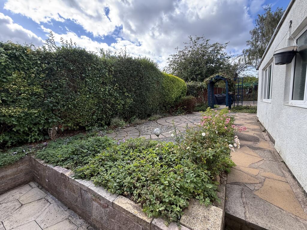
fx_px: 124
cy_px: 115
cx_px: 154
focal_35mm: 14
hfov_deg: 102.1
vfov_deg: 85.7
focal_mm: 2.22
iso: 50
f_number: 2.2
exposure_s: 1/274
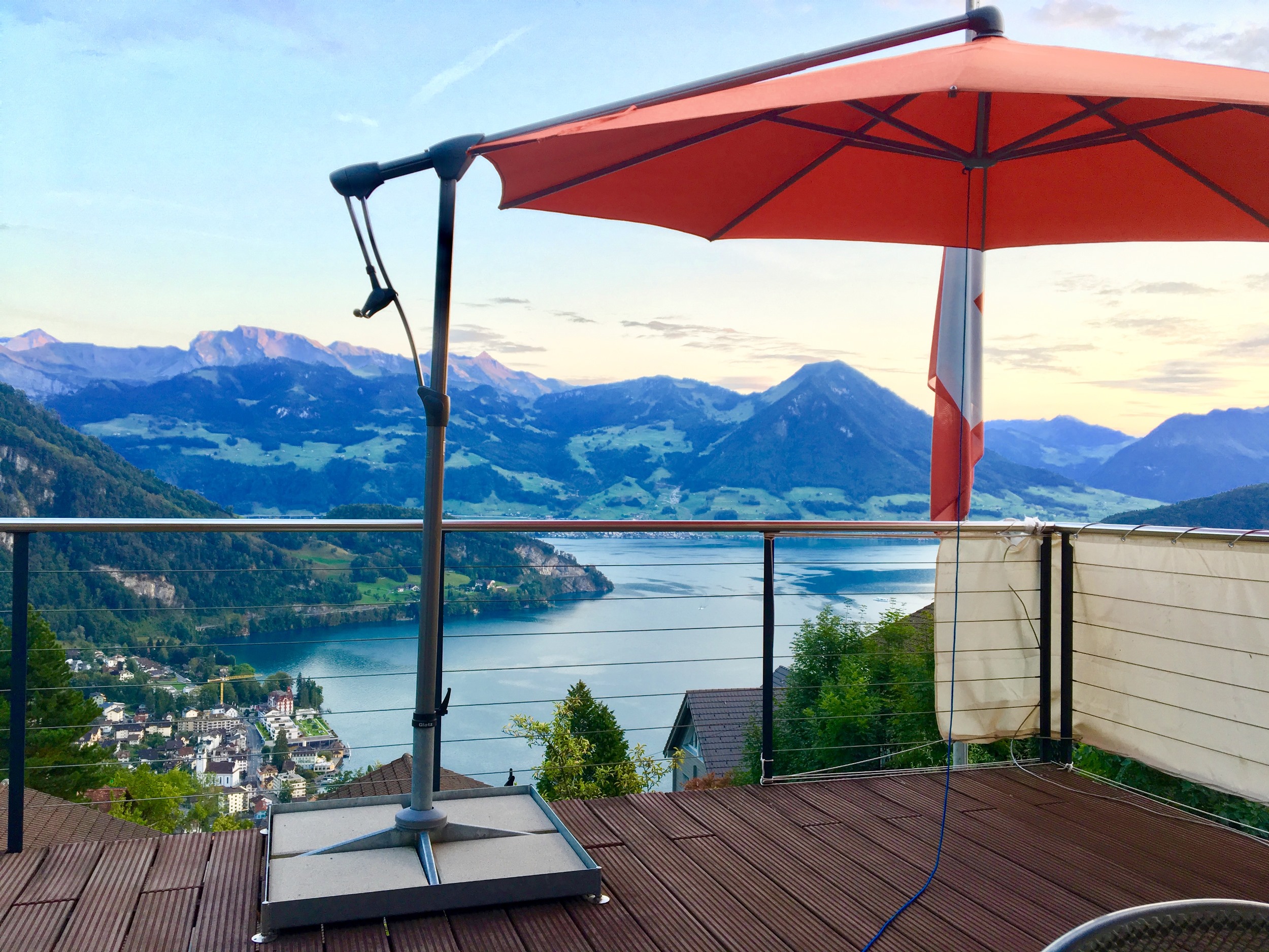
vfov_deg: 48.2
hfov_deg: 61.7
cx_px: 634
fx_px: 1063
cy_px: 476
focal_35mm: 29
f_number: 2.2
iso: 32
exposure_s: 1/33
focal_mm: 4.15
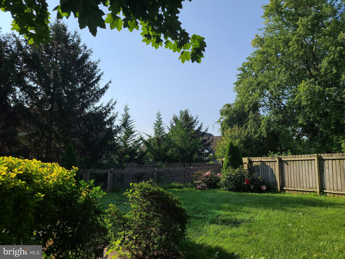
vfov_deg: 54.9
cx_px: 172
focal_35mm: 25
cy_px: 130
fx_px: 249
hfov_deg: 69.4
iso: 16
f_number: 1.8
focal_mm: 7
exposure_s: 1/1002
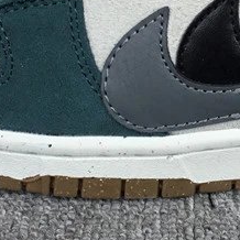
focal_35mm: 113
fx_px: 886
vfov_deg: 15.0
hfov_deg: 15.3
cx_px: 208
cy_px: -26
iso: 25
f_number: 2.4
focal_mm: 3.3
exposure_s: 1/255
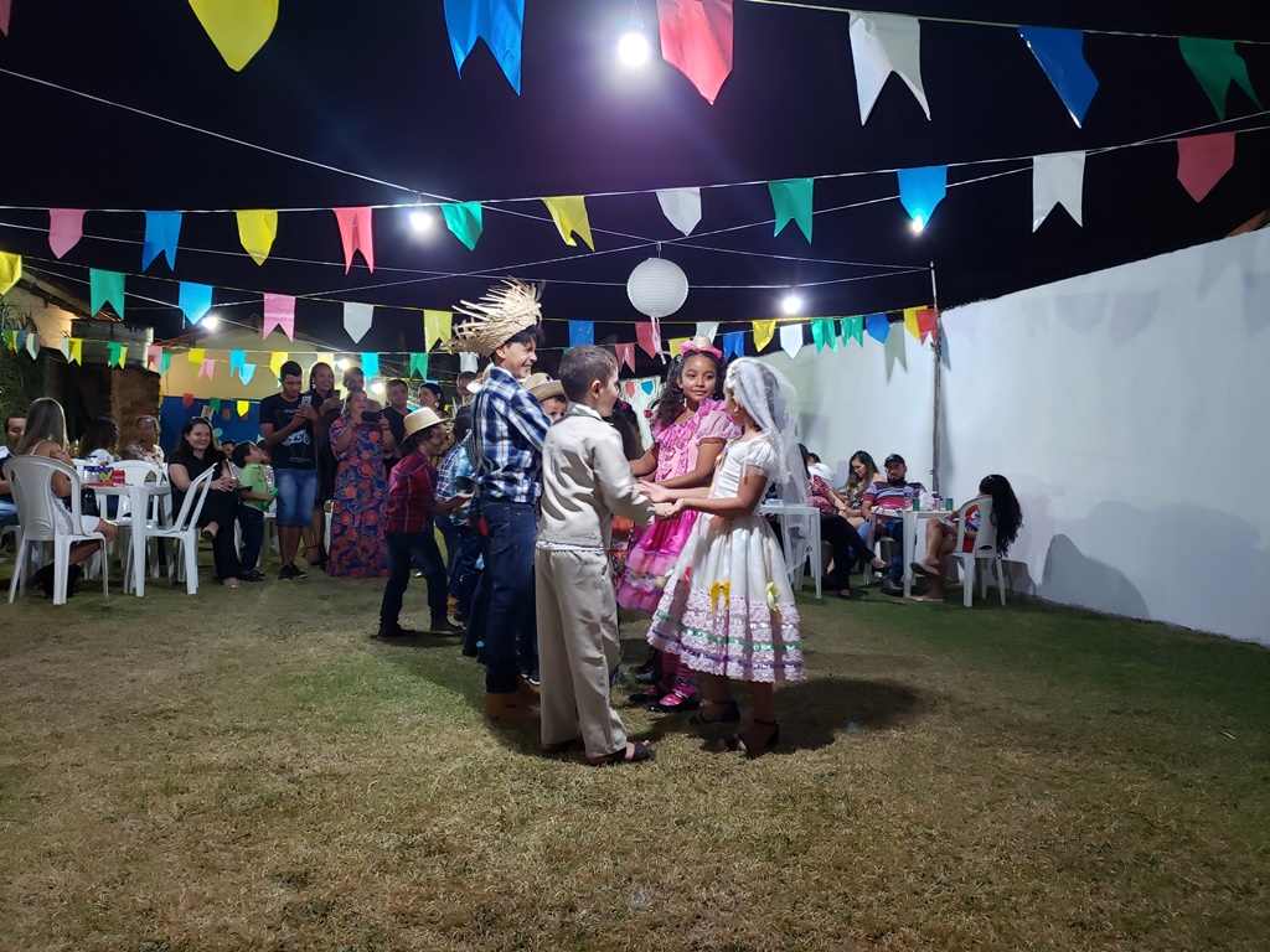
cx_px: 635
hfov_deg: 67.3
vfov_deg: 53.1
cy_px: 476
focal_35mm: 26
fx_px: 954
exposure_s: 1/24
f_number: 1.5
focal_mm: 4.3
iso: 250
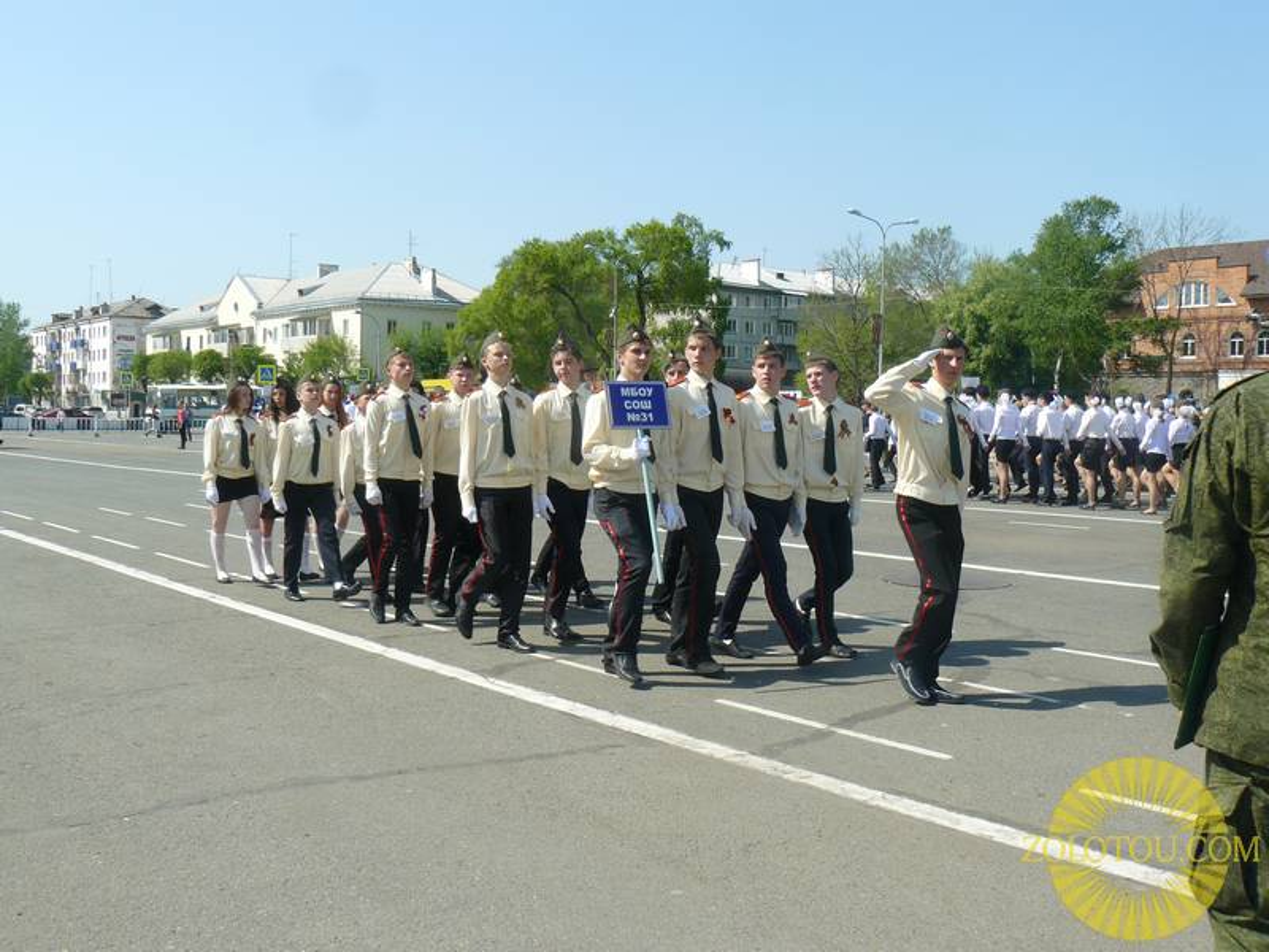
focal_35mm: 36
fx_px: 1320
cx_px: 634
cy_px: 476
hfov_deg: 51.4
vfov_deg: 39.7
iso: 100
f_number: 5.6
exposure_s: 1/320
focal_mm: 6
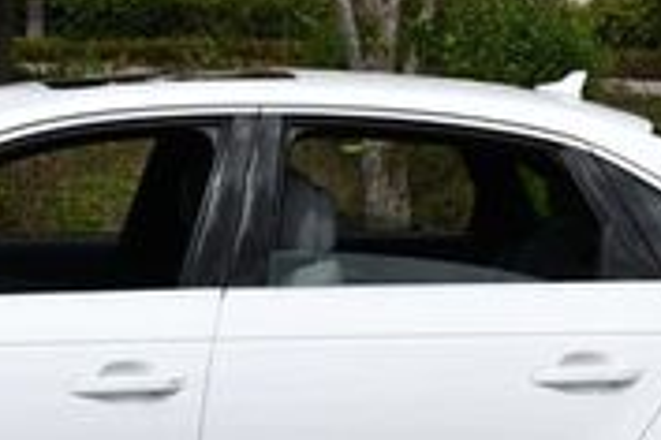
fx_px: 3195
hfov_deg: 11.7
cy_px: 60
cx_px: 86
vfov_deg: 7.9
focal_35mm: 174
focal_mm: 24
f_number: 9
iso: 100
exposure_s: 1/320
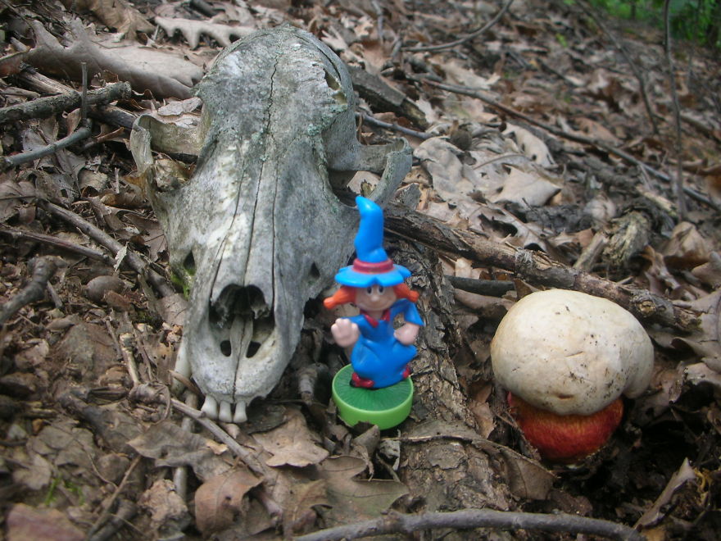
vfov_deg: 40.7
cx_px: 360
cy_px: 270
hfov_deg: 52.6
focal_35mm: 35
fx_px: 729
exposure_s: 1/43.1
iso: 50
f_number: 3
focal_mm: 5.8
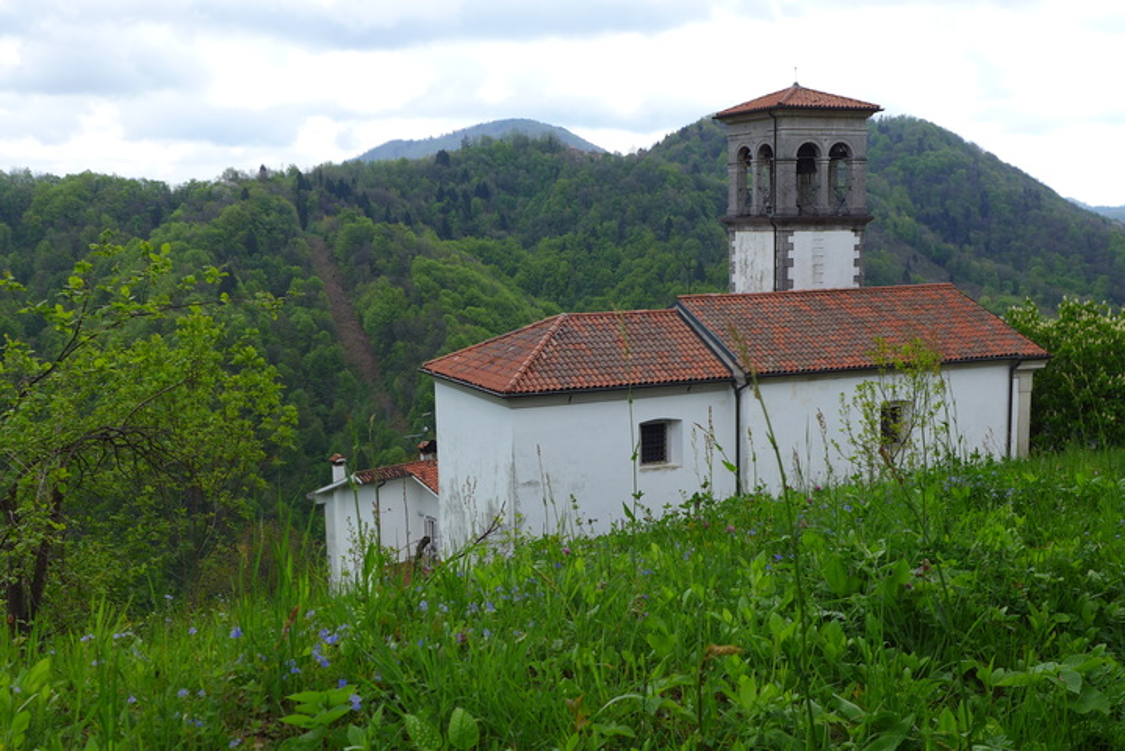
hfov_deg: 51.9
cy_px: 376
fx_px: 1157
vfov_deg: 36.0
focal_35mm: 37
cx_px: 562
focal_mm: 7.3
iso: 80
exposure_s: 1/640
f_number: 2.8
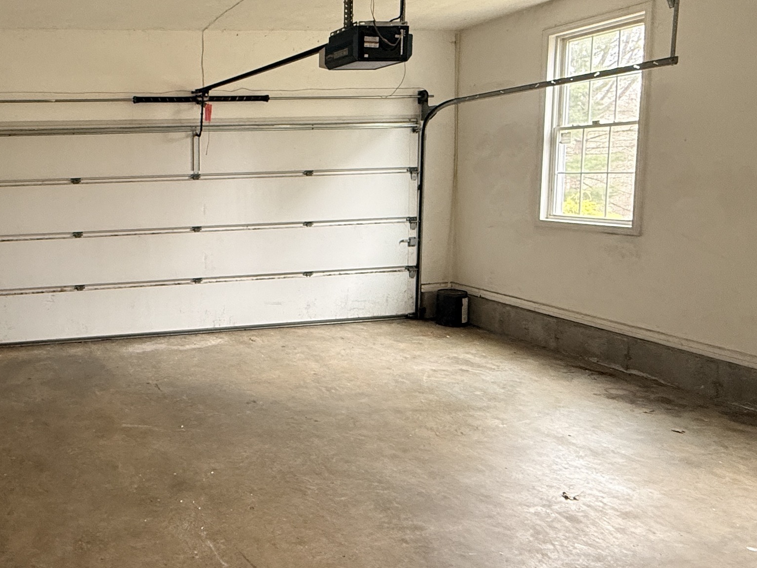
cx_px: 107
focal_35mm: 28
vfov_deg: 49.5
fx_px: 612
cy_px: 236
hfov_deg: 56.6
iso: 400
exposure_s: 1/60
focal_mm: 2.22
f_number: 2.2
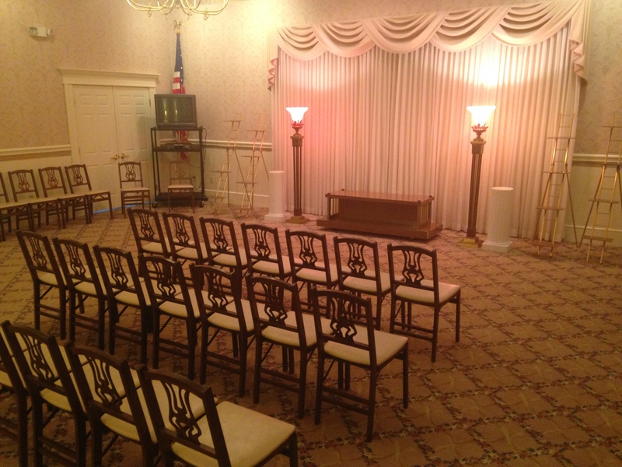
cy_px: 234
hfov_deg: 55.4
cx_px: 311
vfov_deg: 42.9
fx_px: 593
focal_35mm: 33
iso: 320
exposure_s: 1/20
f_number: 2.4
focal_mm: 4.12
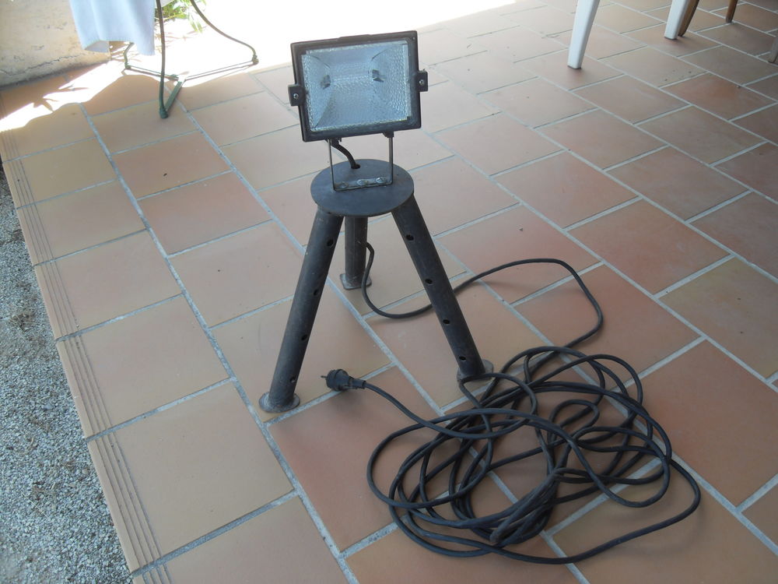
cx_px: 389
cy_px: 292
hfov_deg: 63.4
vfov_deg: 49.7
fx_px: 629
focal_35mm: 28
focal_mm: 6
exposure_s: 1/180
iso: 80
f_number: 2.8
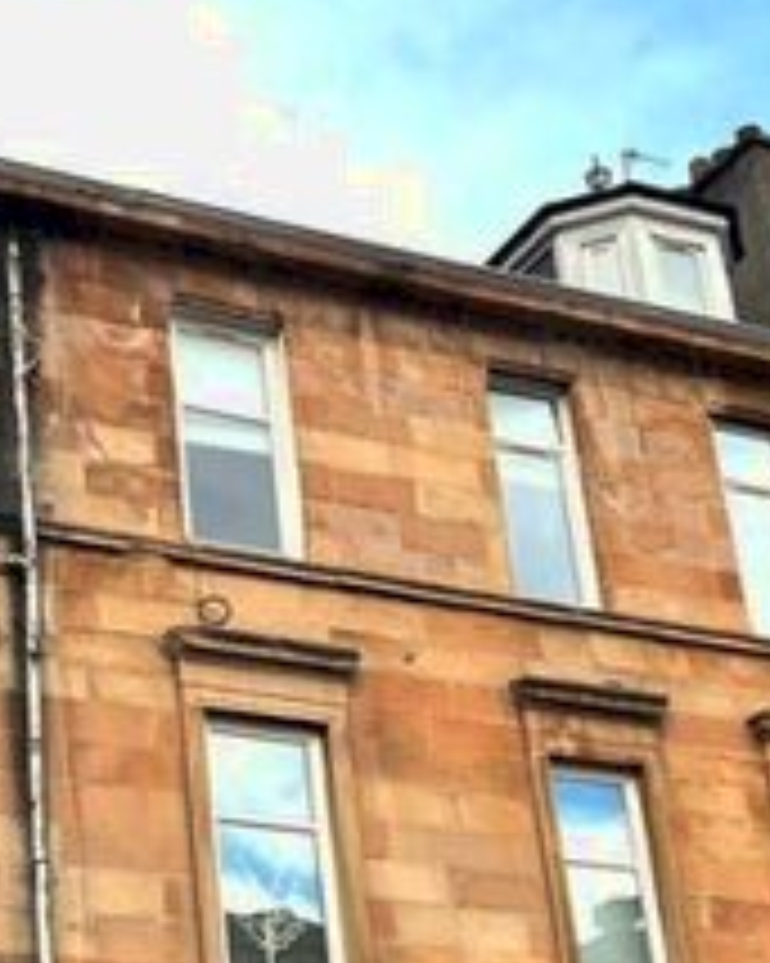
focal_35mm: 83
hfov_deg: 18.2
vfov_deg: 23.0
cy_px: 574
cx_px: 104
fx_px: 2366
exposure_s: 1/2404
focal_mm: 5.7
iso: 50
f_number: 1.5
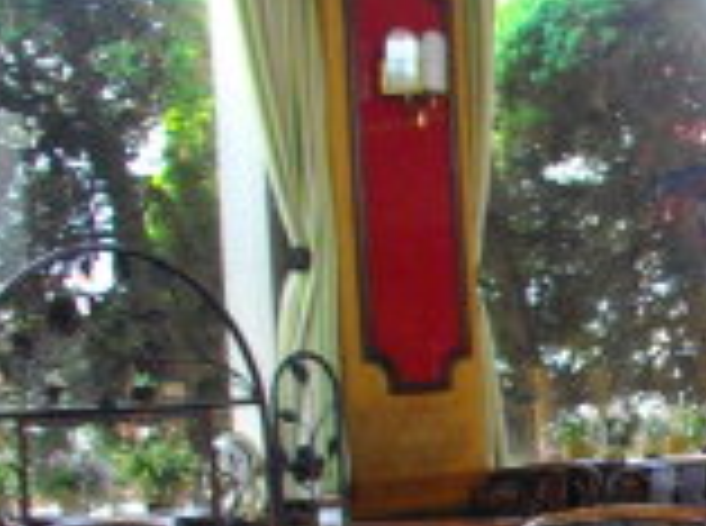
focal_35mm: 99
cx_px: 899
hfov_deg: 18.6
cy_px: 434
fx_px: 2015
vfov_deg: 14.8
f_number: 2.9
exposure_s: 1/50
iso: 200
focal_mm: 5.7
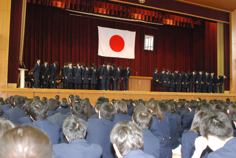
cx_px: 118
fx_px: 276
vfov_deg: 32.0
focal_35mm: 42
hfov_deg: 46.3
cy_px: 79
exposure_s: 1/100
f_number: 3.5
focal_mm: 28
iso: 1600
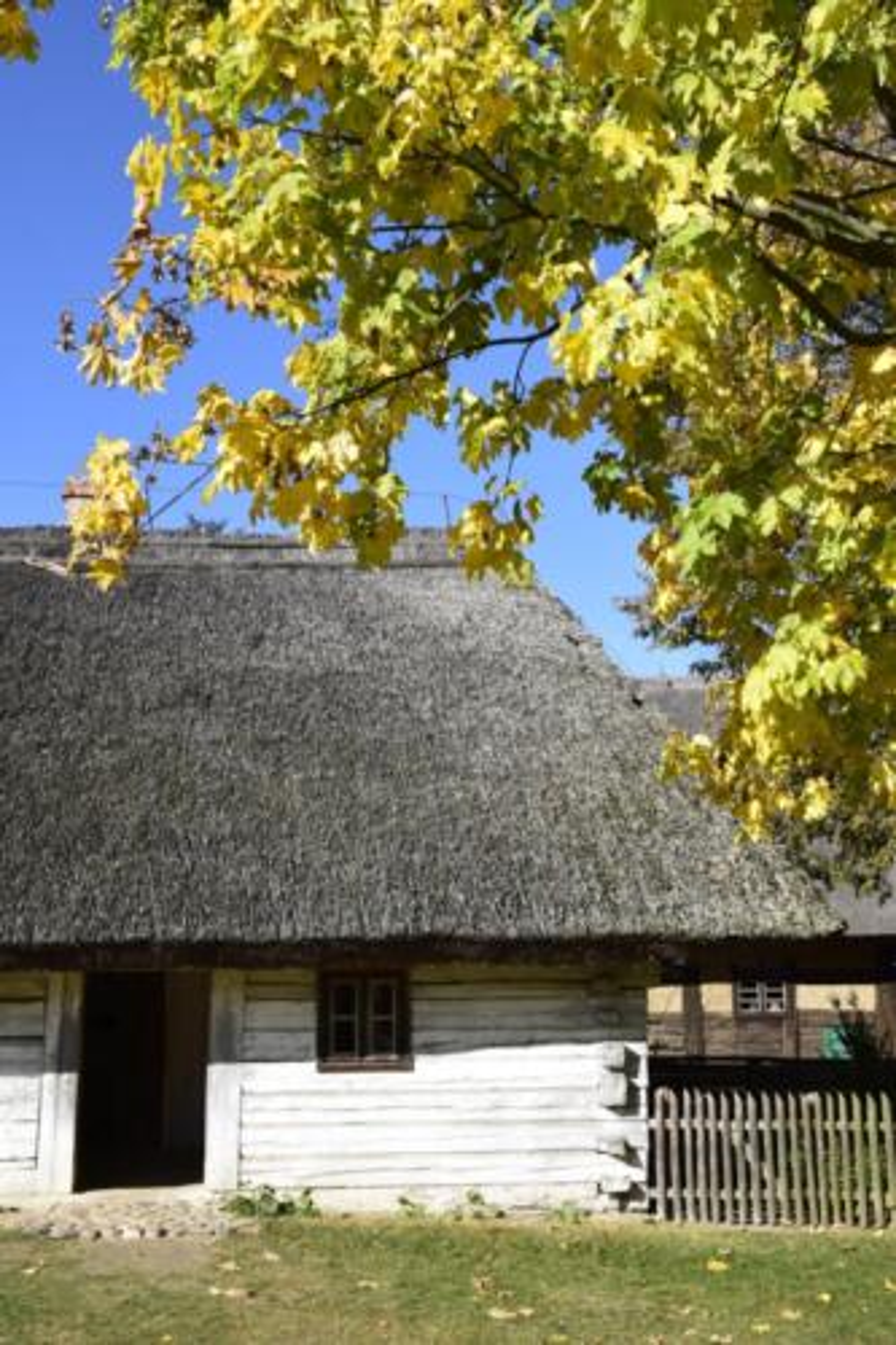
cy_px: 672
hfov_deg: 34.2
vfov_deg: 49.6
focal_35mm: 39
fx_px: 1457
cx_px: 448
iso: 400
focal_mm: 26
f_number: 11
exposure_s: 1/500
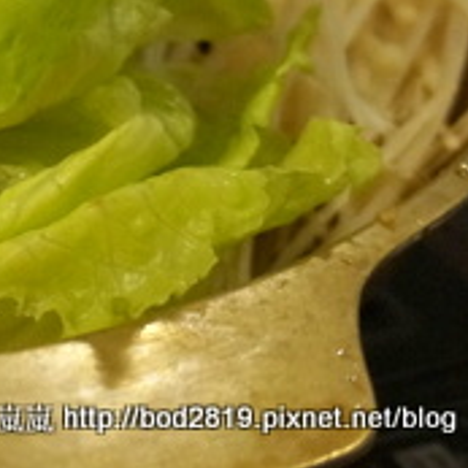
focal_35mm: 118
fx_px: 1798
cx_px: -362
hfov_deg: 13.4
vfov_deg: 14.3
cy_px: -104
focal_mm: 25
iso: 2000
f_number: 4.5
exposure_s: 1/60
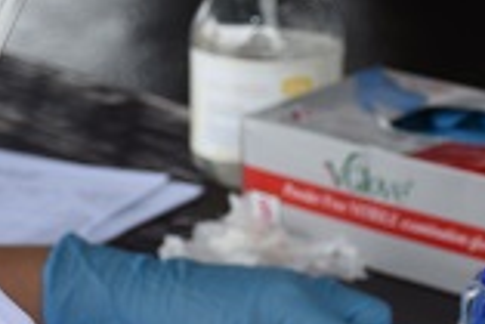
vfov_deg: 6.3
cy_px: 136
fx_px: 2940
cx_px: 182
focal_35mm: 218
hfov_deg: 9.4
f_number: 5.6
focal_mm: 38
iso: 100
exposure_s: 1/125
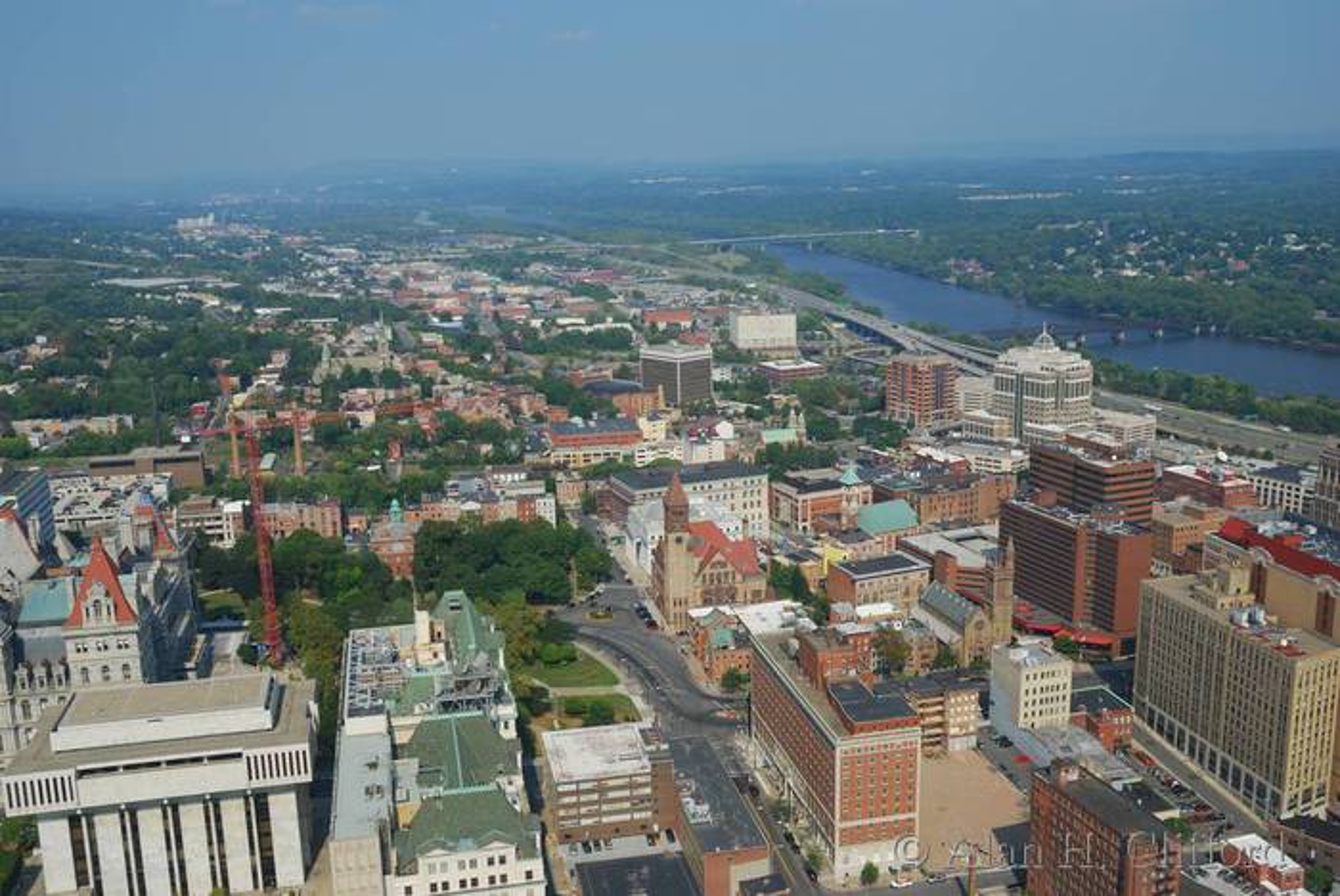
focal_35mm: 33
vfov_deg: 40.0
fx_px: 1229
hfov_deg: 57.2
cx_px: 670
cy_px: 448
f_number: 9
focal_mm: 22
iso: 100
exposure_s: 1/125
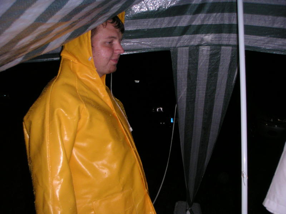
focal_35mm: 38
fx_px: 314
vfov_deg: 37.7
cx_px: 143
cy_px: 107
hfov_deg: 49.0
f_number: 2.8
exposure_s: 1/45
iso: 160
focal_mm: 6
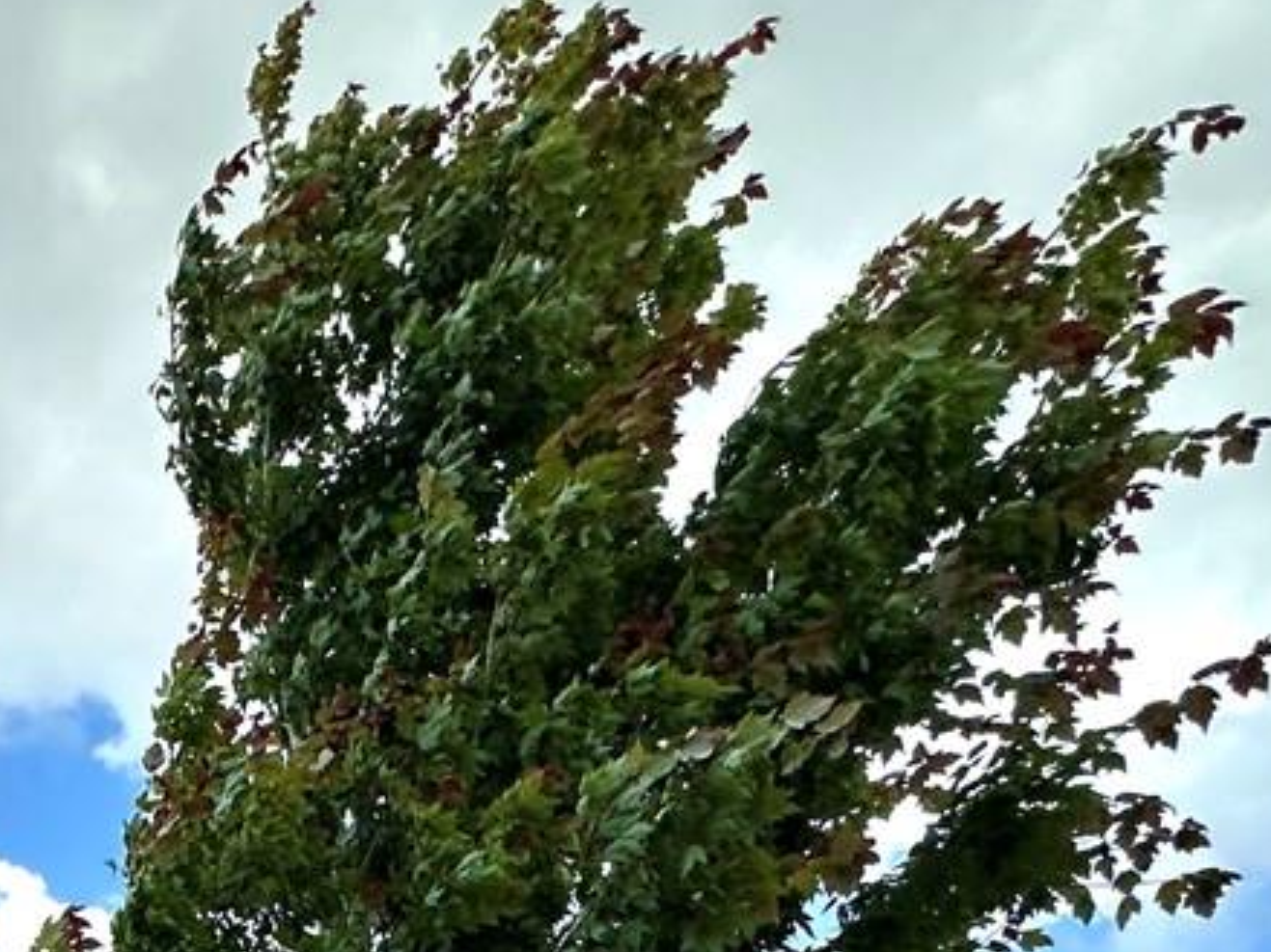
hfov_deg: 28.5
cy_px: 1675
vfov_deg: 20.7
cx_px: -498
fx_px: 1872
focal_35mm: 51
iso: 50
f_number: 2.2
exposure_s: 1/2747
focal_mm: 2.22
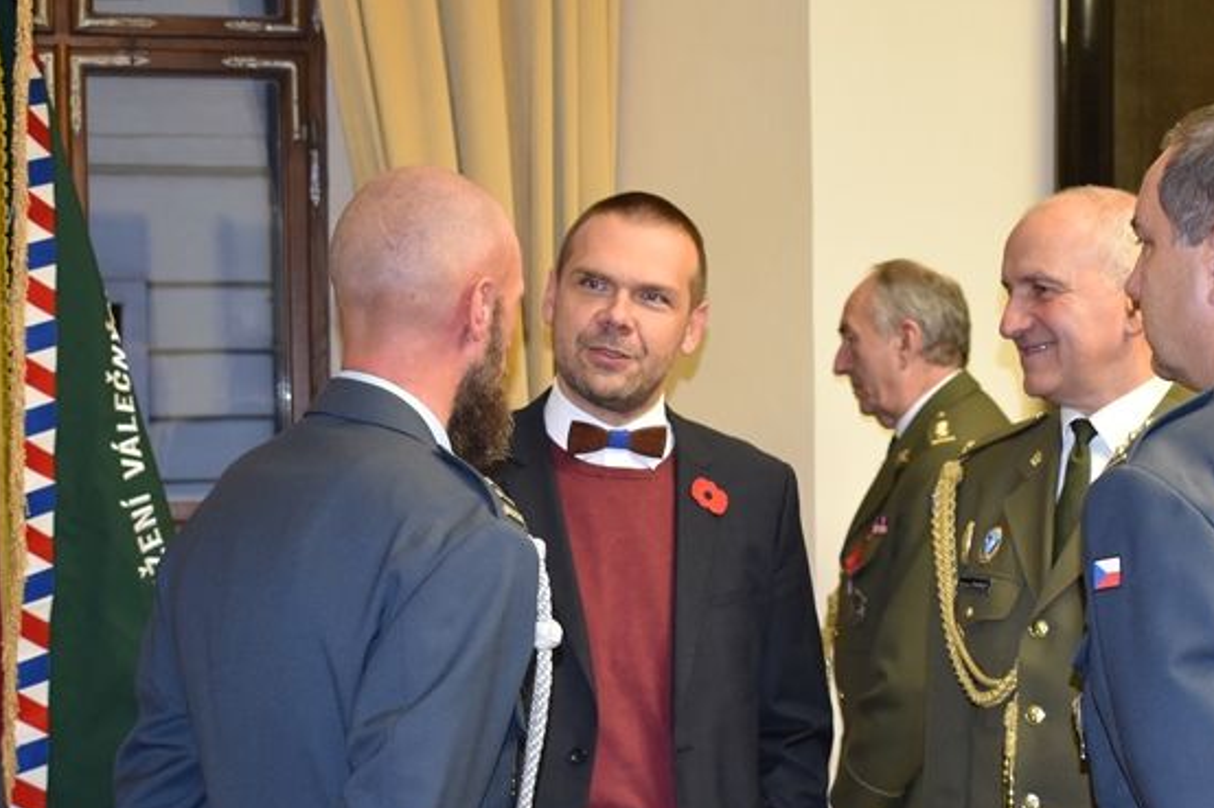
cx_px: 677
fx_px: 2526
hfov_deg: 27.0
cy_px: 564
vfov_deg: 18.1
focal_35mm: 75
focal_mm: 27
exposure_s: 1/60
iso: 1000
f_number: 4
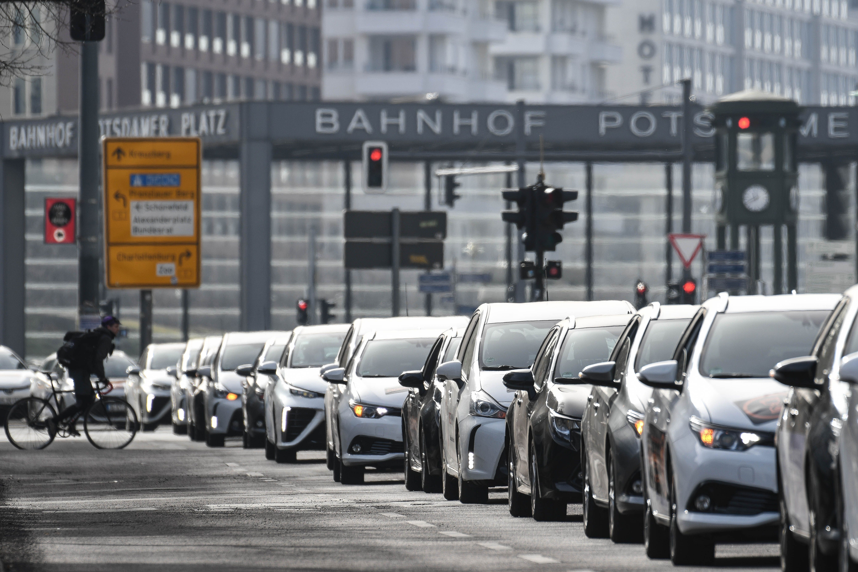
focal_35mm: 570
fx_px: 13584
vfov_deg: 2.4
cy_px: 286
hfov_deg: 3.6
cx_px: 429
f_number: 5.6
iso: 100
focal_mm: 380
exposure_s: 1/400
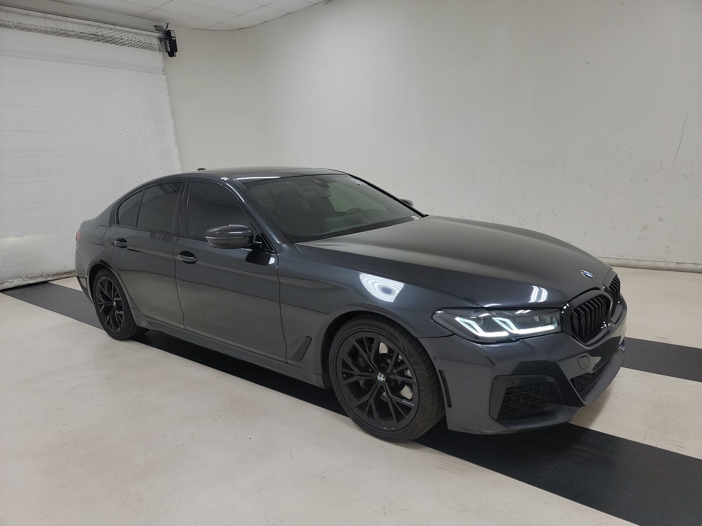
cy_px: 263
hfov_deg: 71.6
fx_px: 487
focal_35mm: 24
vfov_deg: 56.8
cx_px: 351
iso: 50
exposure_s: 1/130
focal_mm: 6.7
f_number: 1.8
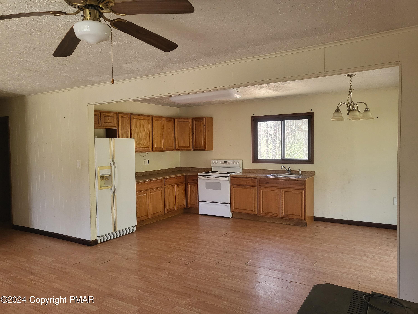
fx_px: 314
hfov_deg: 67.3
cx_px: 209
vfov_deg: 53.1
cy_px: 157
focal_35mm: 26
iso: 200
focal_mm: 4.25
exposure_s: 1/120
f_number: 1.8
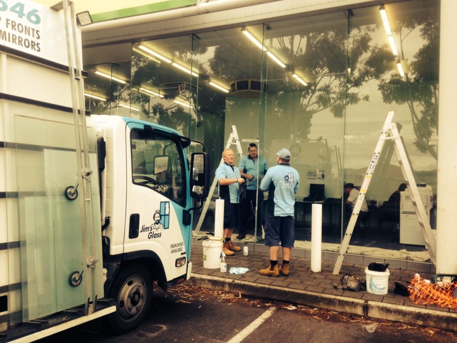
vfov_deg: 42.9
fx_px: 436
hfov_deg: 55.4
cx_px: 228
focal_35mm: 33
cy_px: 172
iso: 50
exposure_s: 1/267
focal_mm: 4.12
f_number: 2.4
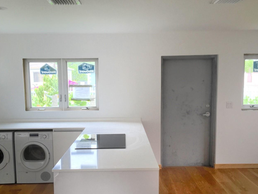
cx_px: 126
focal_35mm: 37
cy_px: 111
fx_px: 276
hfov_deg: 50.1
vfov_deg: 38.6
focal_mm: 4.15
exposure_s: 1/40
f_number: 2.2
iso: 32
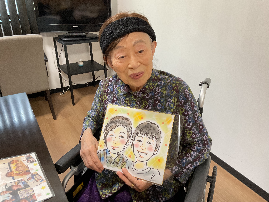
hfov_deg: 61.7
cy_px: 101
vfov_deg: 48.2
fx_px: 225
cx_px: 134
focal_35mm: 29
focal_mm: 3
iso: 100
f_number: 1.8
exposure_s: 1/60
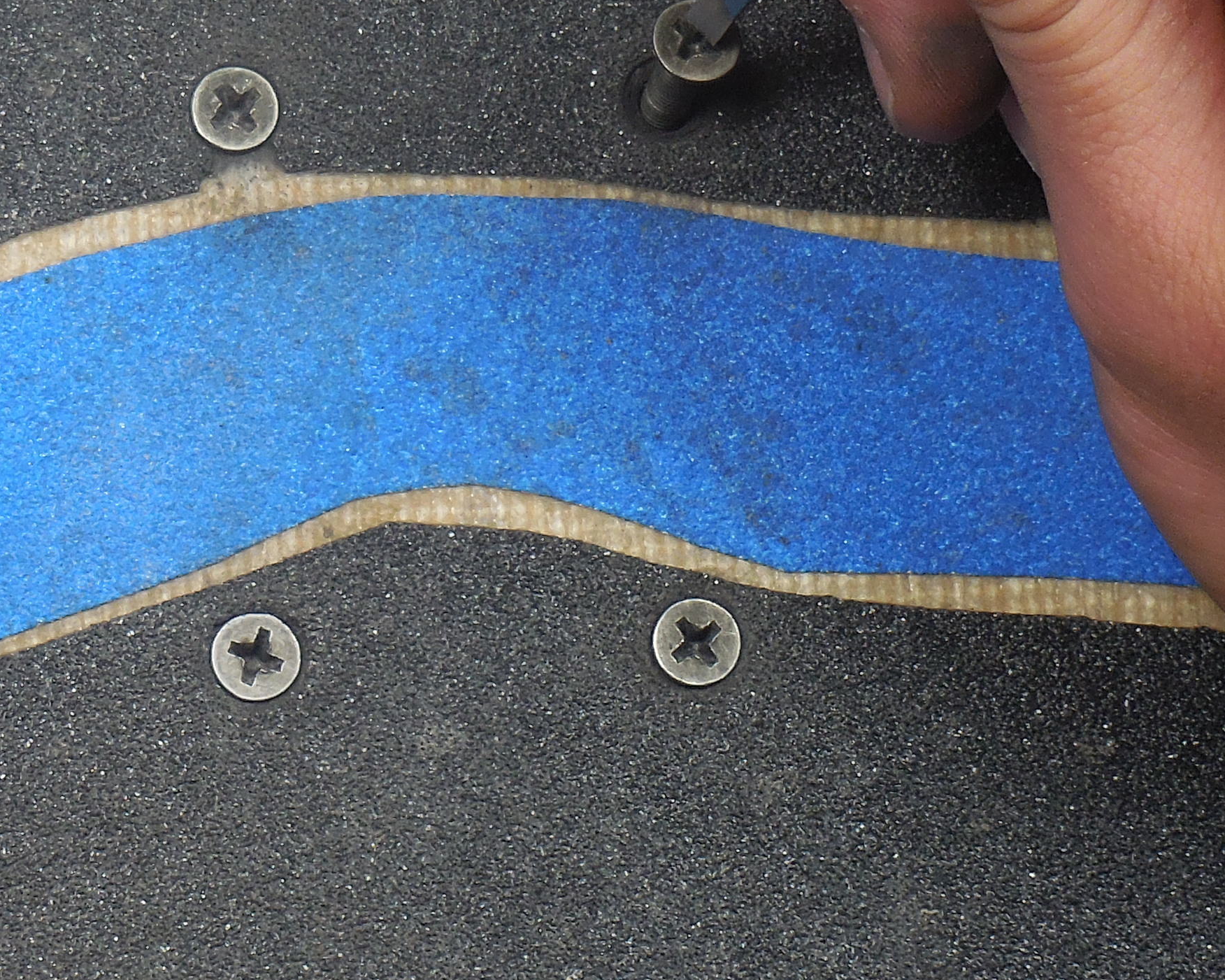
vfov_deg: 7.4
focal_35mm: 208
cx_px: 334
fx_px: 7540
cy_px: 642
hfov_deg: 9.3
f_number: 4.9
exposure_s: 1/60
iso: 125
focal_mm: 14.5
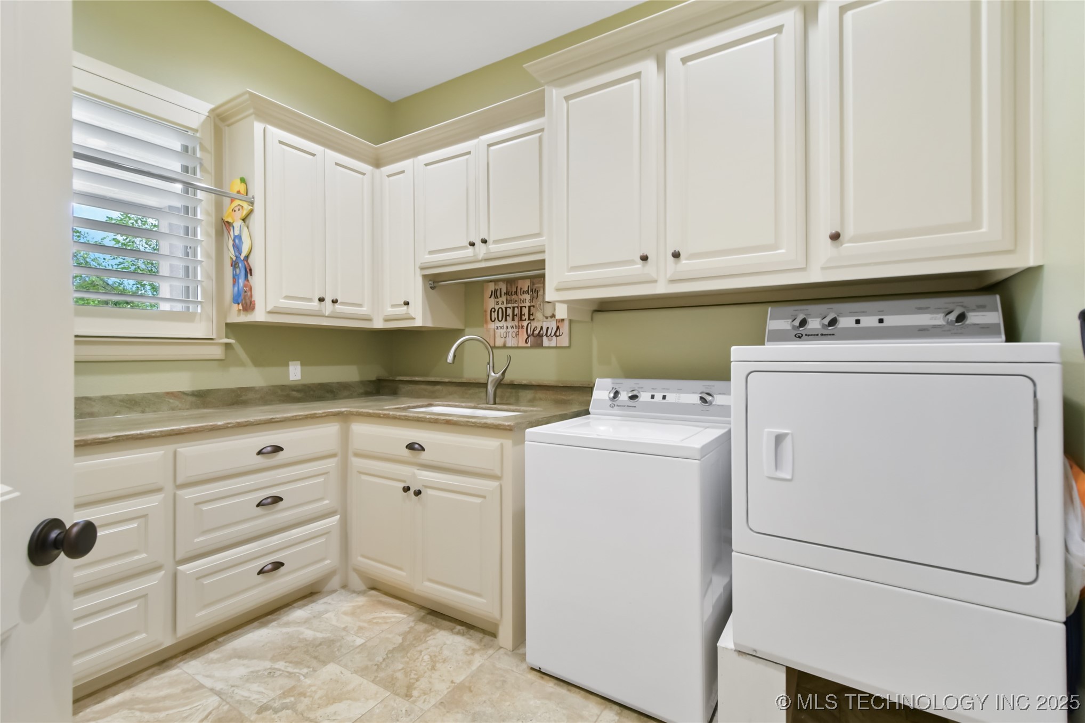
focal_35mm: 15
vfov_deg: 77.3
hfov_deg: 100.4
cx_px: 542
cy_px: 362
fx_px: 452
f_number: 8
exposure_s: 1/15
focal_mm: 10
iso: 1600
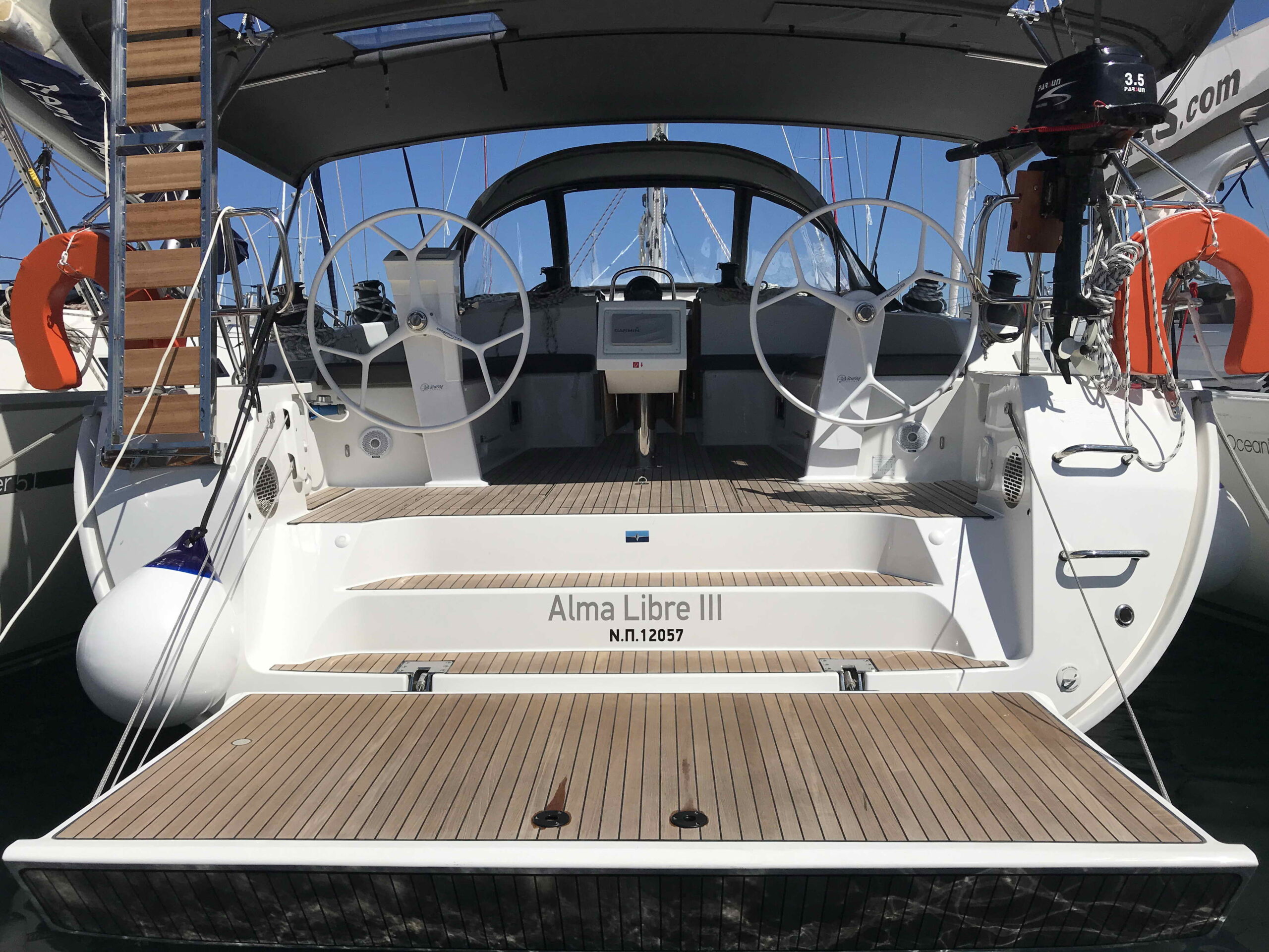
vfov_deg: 49.7
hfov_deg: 63.4
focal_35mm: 28
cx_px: 634
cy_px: 476
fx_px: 1026
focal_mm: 3.99
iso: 20
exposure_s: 1/8000
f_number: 1.8
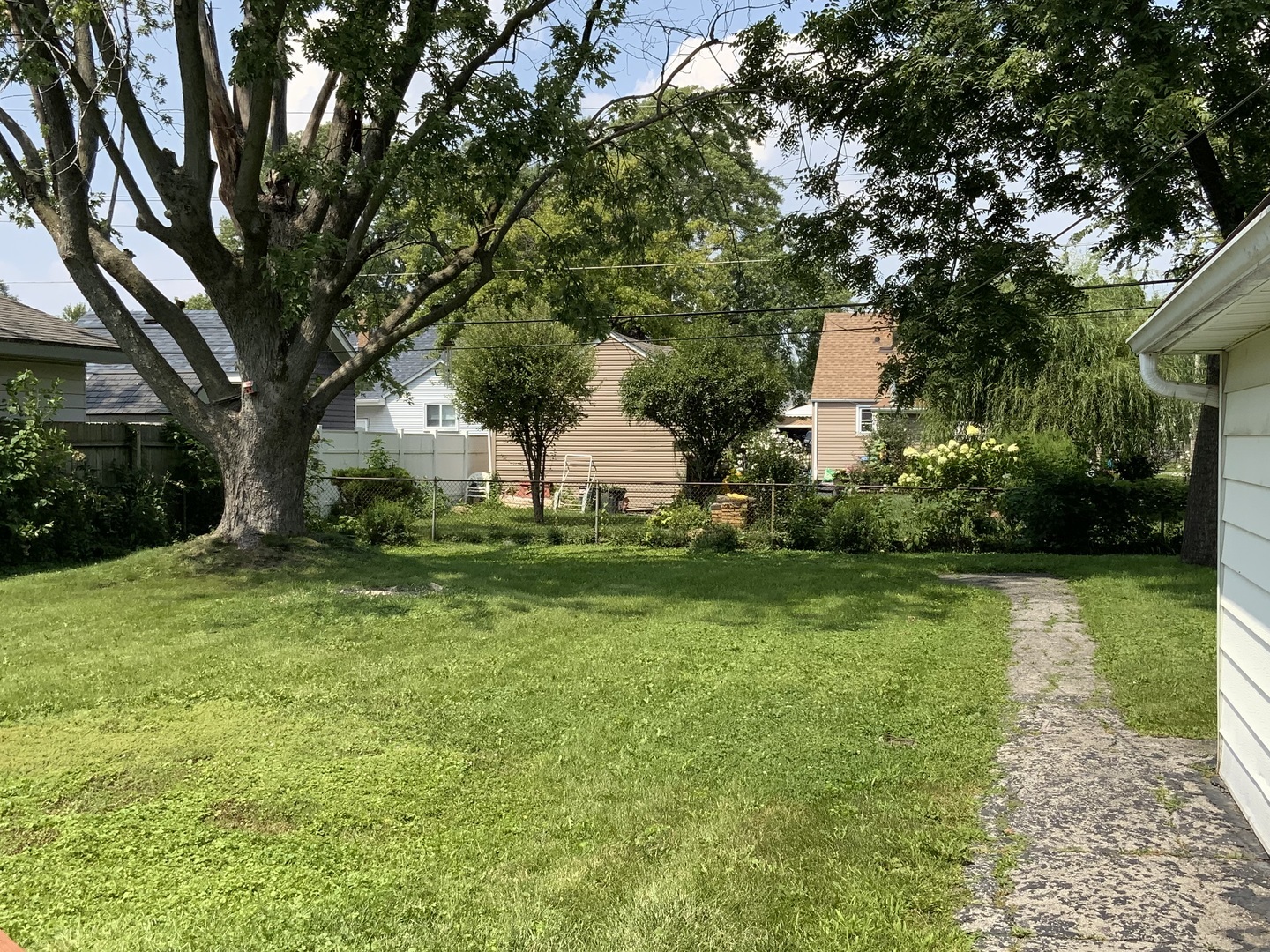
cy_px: 476
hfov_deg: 61.7
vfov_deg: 48.2
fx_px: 1064
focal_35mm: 29
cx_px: 635
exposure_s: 1/1412
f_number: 1.8
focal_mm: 3
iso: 16
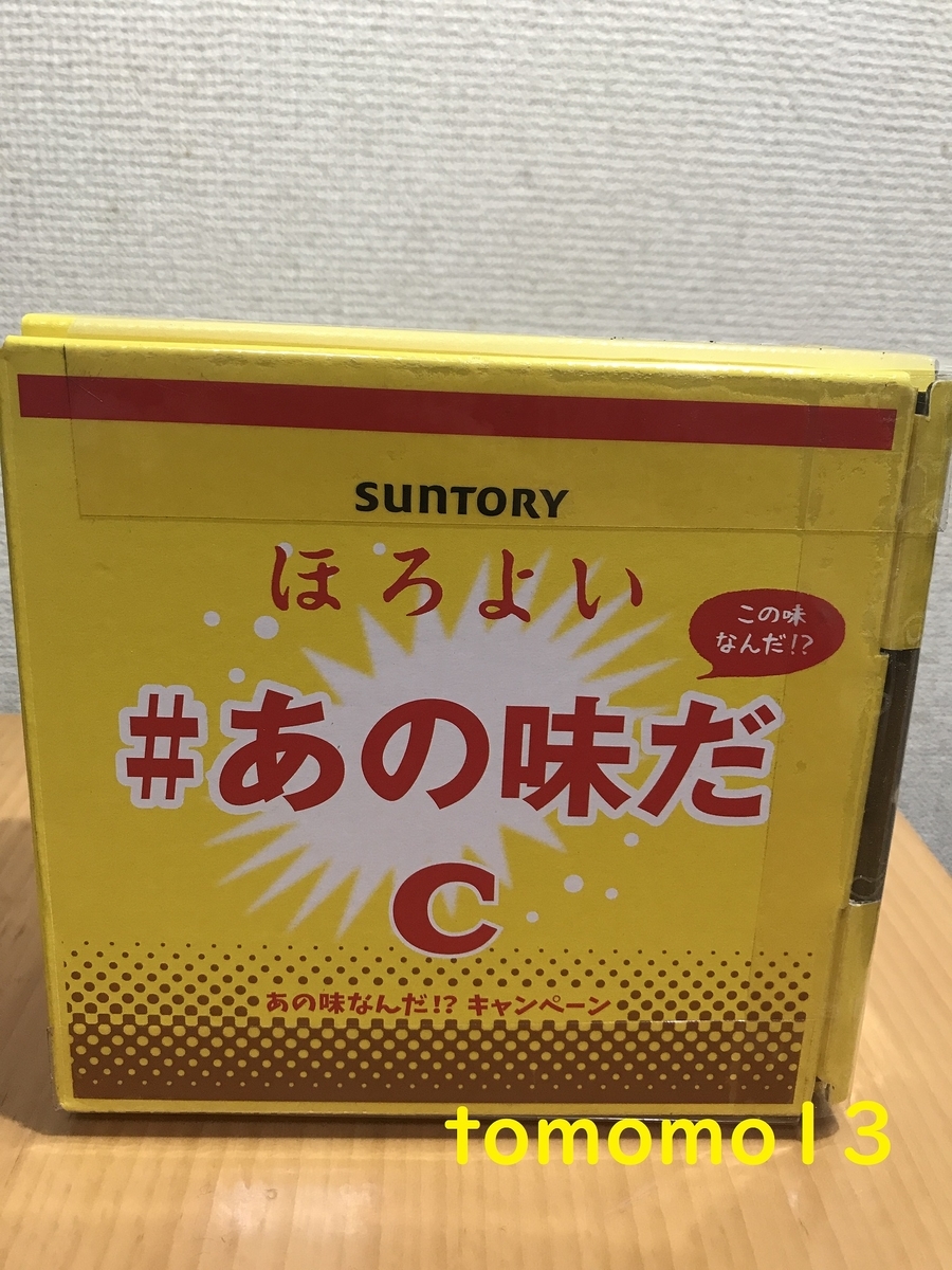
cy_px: 635
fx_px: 1027
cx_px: 476
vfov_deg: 63.4
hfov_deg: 49.7
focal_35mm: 28
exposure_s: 1/20
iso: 40
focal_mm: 3.99
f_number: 1.8
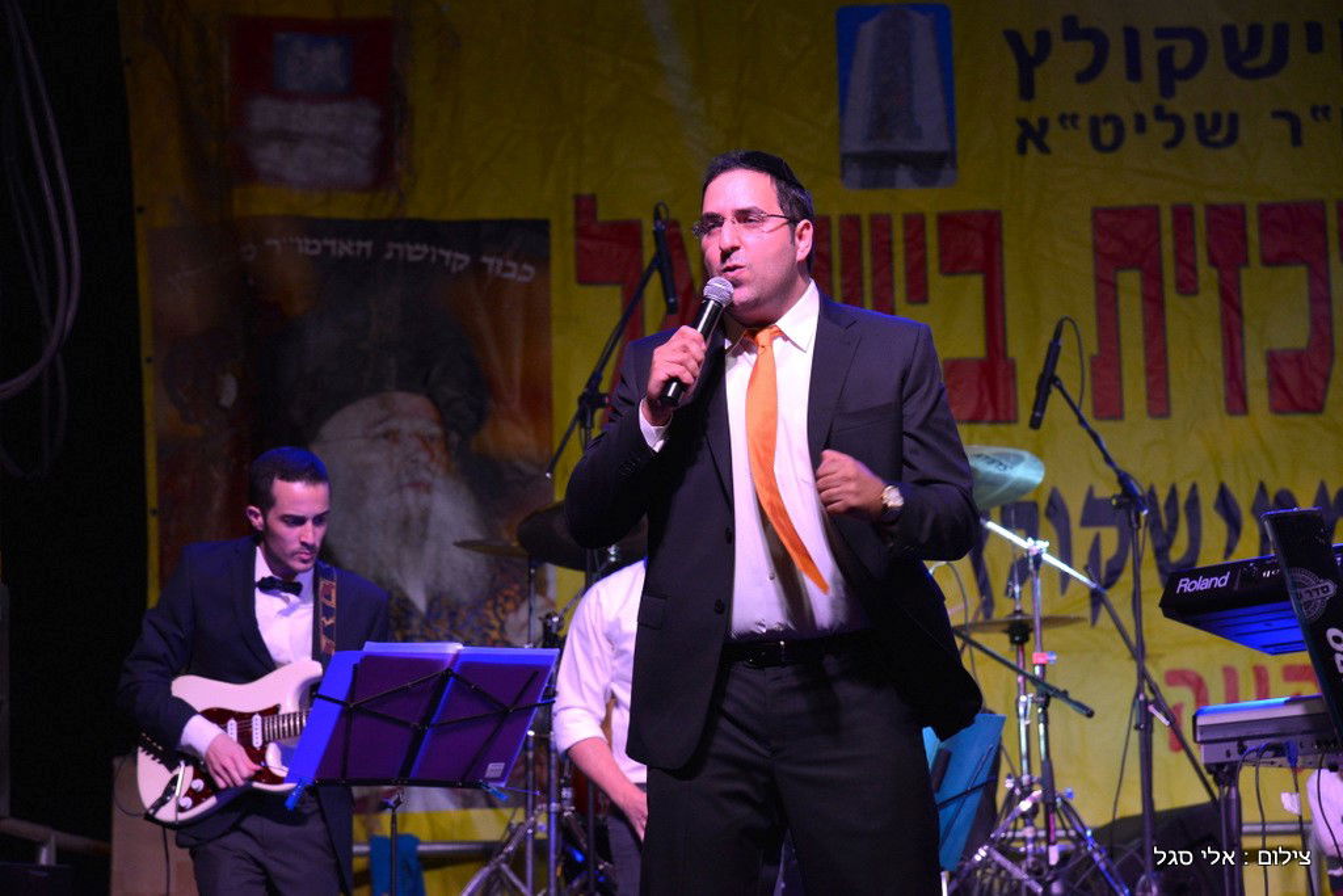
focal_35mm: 105
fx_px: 3917
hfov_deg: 19.5
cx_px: 672
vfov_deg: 13.0
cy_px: 448
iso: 1250
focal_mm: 105
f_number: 5.6
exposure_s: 1/200
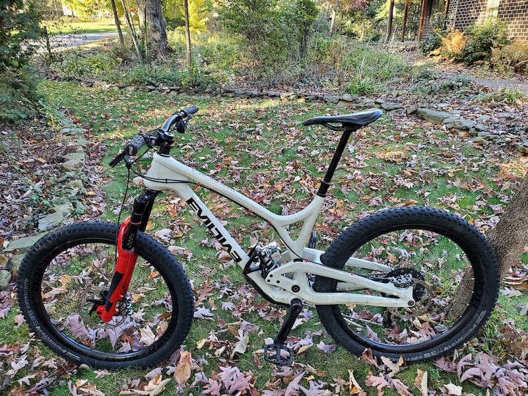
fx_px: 397
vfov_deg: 53.1
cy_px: 198
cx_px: 264
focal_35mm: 26
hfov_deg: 67.3
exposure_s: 1/100
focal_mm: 4.3
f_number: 2.4
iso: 200
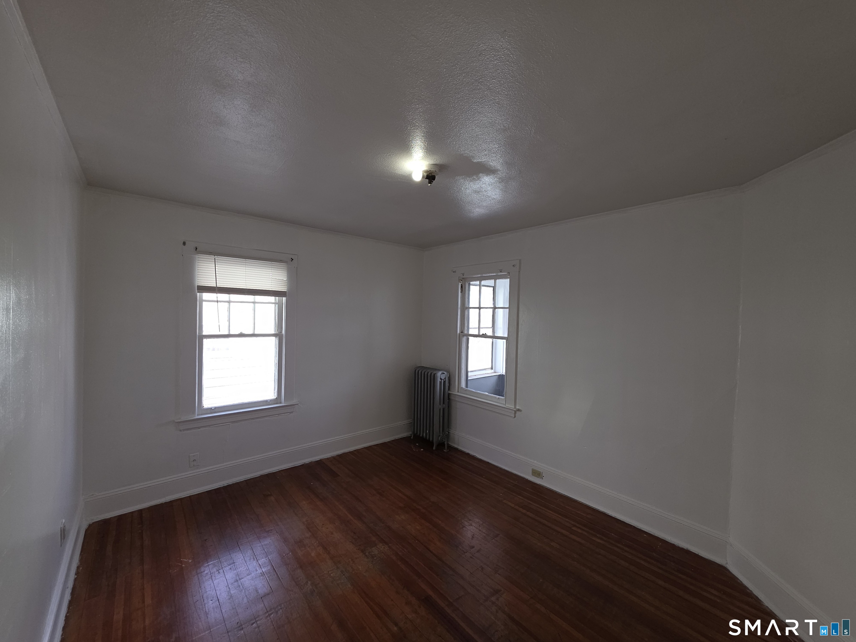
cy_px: 321
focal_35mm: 13
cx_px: 428
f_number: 1.9
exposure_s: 1/60
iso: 20
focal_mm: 2.2
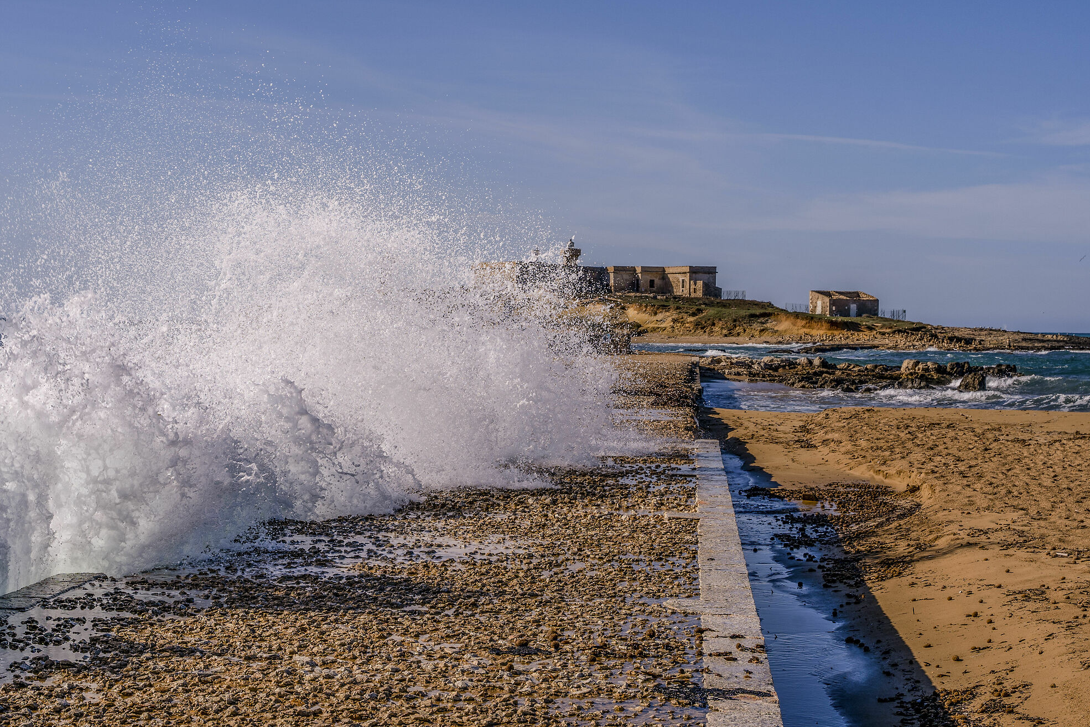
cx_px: 460
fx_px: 2028
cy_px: 389
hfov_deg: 30.0
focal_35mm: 67
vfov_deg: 20.3
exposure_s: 1/800
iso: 100
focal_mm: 55
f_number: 10
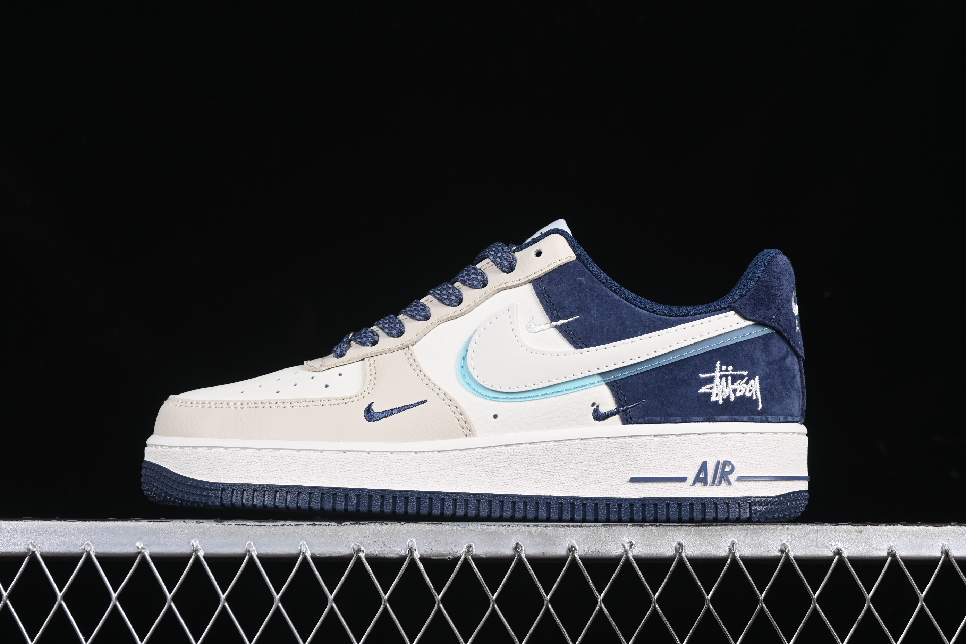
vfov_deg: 18.2
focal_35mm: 75
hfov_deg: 27.0
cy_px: 322
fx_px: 2012
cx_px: 483
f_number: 8
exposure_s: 1/80
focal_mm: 50
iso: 160
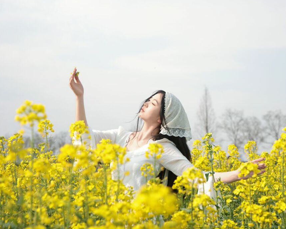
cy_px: 114
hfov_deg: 30.0
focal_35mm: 63
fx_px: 533
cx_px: 162
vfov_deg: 24.2
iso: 100
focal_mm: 55
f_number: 4.5
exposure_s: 1/320
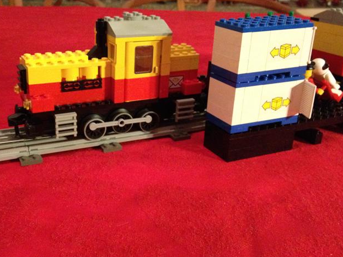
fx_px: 446
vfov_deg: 32.2
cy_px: 111
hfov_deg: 41.7
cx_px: 126
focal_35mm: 45
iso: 640
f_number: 2.4
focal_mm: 4.28
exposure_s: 1/15
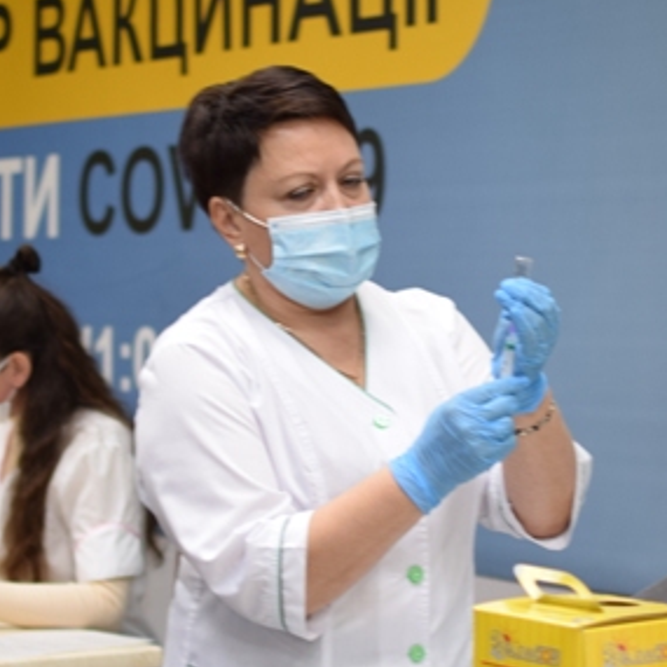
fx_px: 2729
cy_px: 483
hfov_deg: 13.9
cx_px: 412
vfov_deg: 13.9
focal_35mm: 125
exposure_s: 1/30
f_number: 1.8
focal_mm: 35
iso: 200
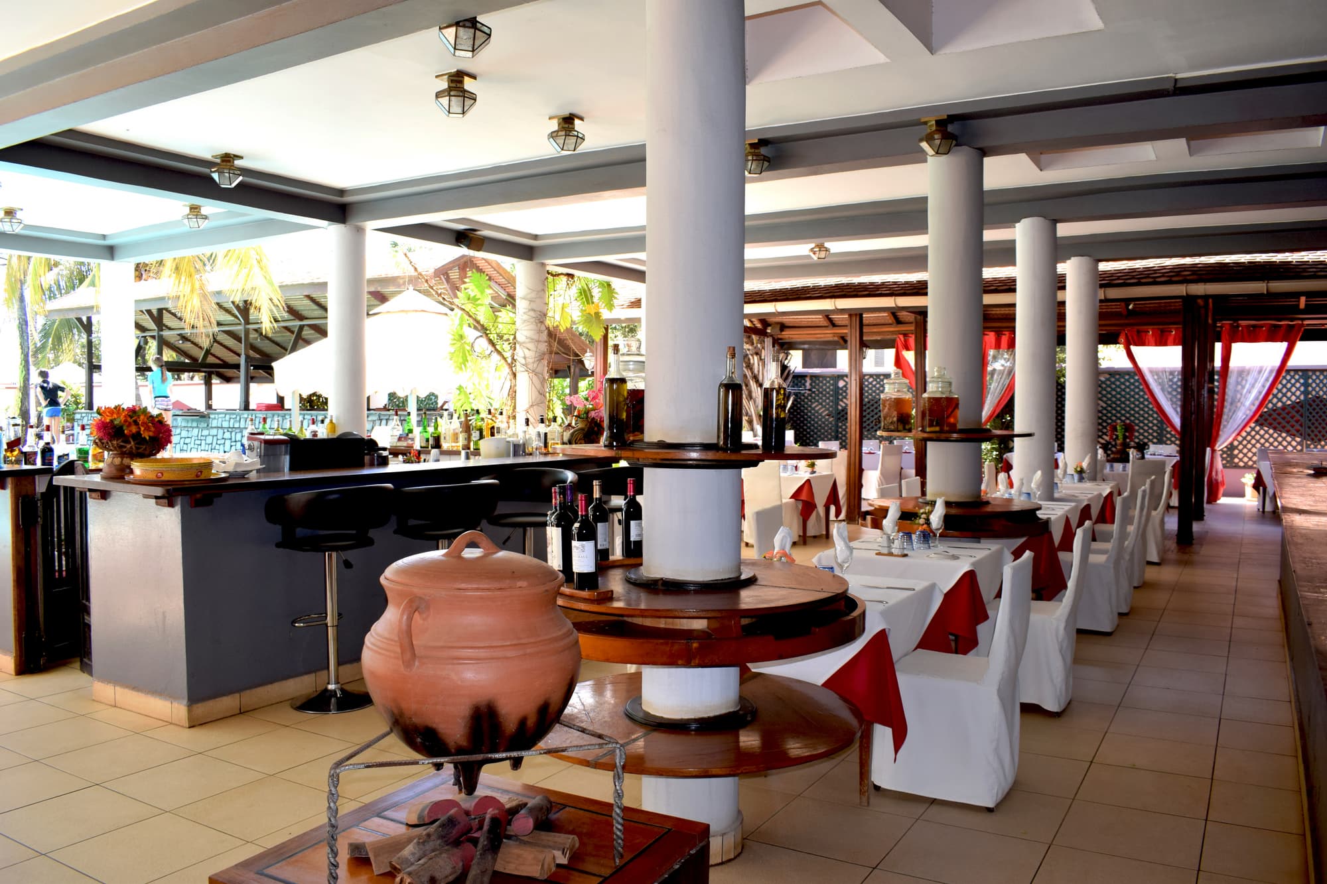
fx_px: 995
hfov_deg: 67.4
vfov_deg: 47.9
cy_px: 442
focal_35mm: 27
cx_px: 664
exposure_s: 1/125
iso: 400
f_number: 5.6
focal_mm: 18
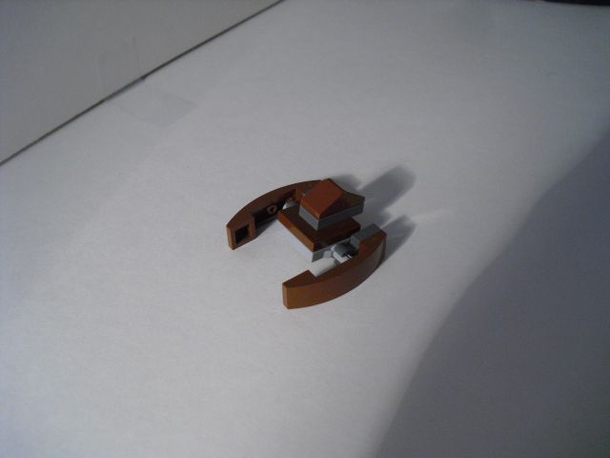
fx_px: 634
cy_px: 229
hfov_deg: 51.4
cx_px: 305
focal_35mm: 36
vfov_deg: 39.7
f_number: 3.1
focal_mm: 6.3
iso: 400
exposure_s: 1/80
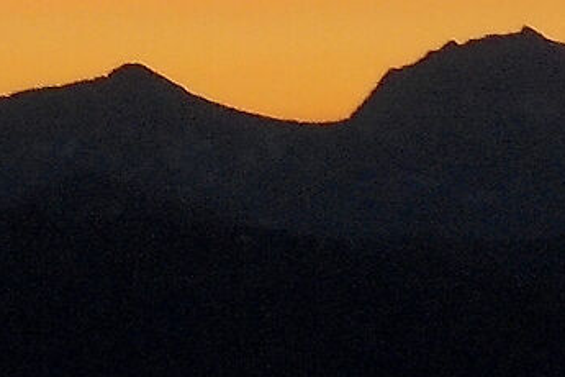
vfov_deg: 2.0
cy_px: -400
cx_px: -278
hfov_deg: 3.0
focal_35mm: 681
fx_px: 10687
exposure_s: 1/160
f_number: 4.7
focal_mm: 16.9
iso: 250
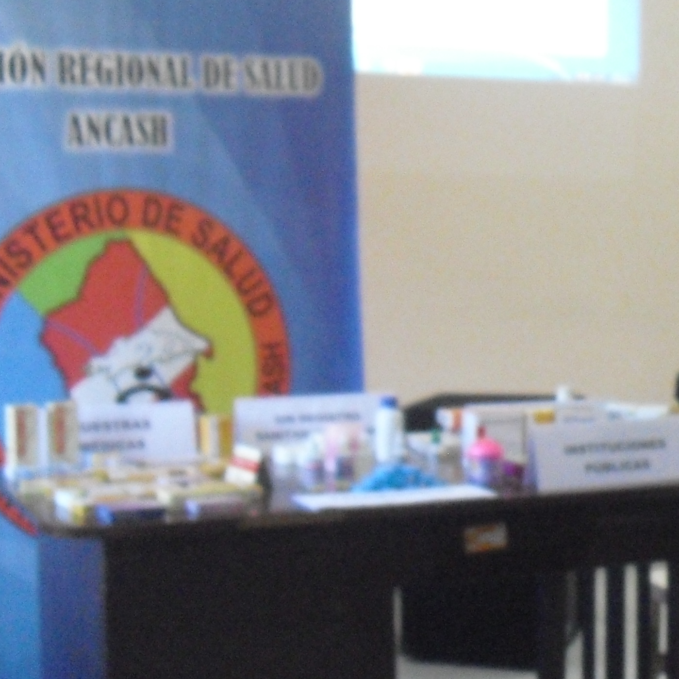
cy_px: 325
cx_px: 788
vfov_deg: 20.9
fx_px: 1842
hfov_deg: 19.8
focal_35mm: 83
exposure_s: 1/80
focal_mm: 6.3
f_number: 3.1
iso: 800
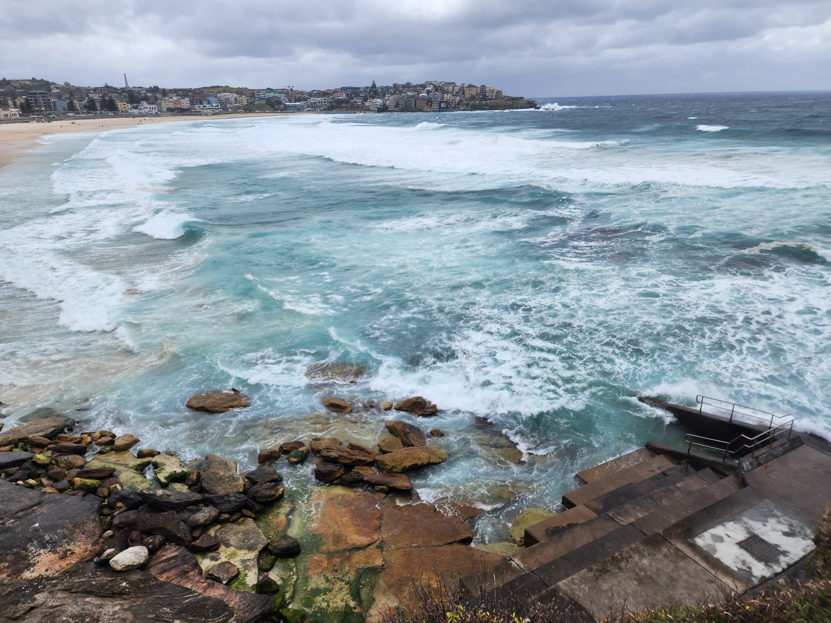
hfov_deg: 73.9
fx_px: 552
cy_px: 312
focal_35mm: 23
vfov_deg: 58.9
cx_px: 416
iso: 12
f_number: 1.8
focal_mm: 6.4
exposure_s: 1/1659
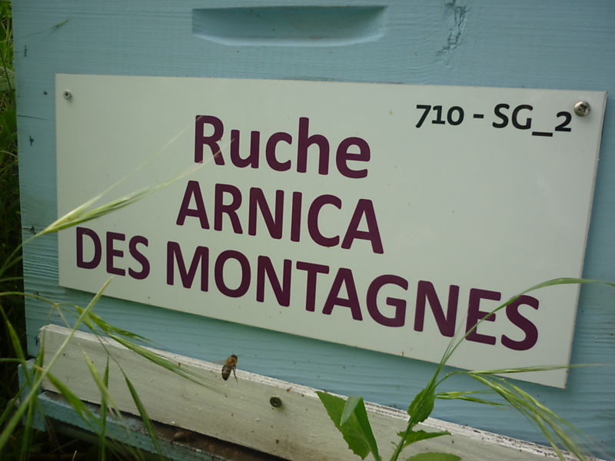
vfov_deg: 42.9
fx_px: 586
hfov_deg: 55.4
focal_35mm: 33
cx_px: 308
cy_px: 230
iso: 80
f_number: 2.8
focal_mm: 5.5
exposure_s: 1/500
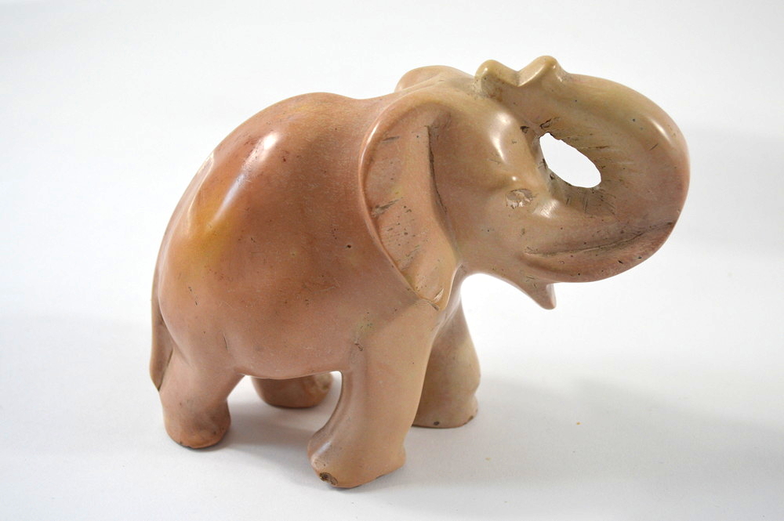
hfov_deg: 41.1
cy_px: 260
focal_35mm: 48
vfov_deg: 28.0
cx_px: 392
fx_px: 1044
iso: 400
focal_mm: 32
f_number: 5.6
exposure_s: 1/125
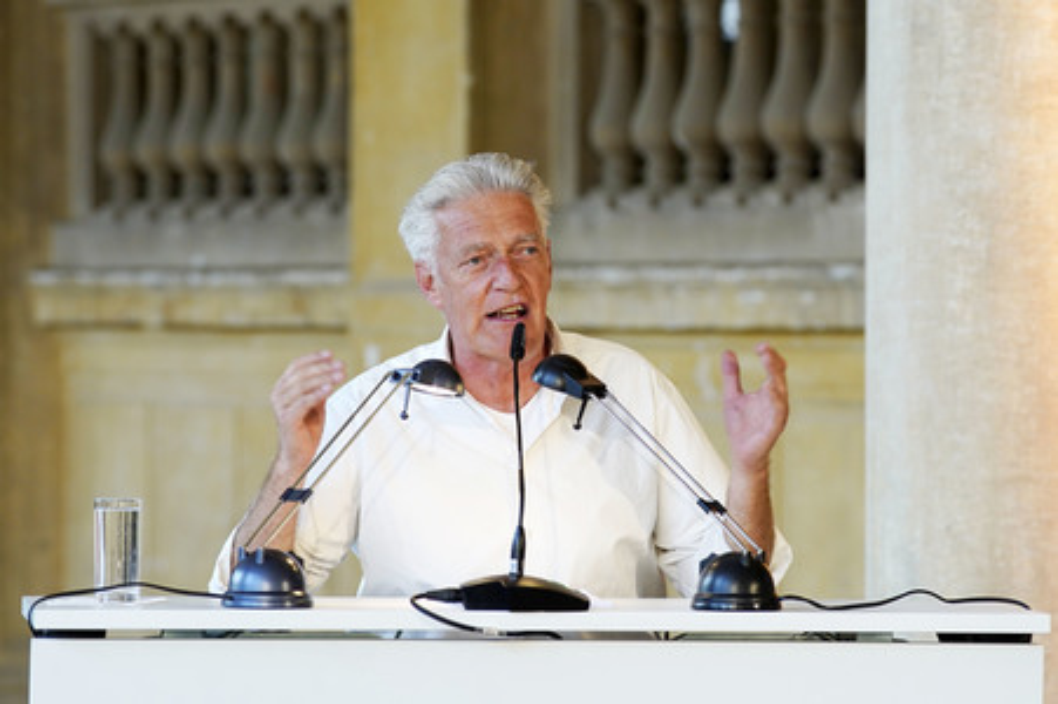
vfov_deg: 6.9
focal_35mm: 200
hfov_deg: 10.3
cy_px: 352
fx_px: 5873
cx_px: 529
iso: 640
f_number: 5
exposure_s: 1/250
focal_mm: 200
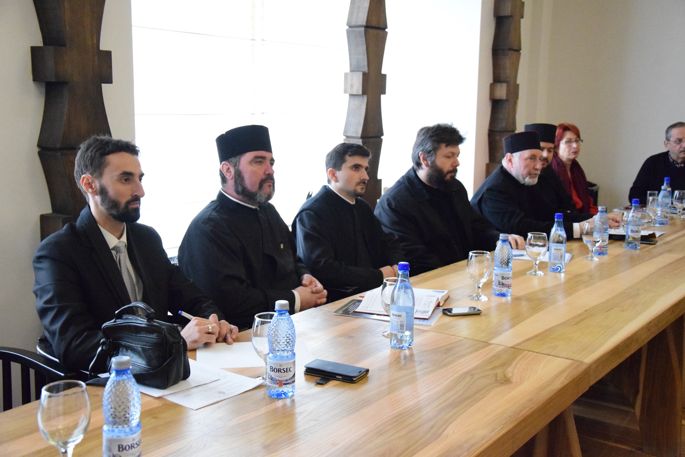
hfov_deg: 46.4
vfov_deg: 31.9
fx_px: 799
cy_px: 228
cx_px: 342
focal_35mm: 42
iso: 10000
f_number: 4
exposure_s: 1/60
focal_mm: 28
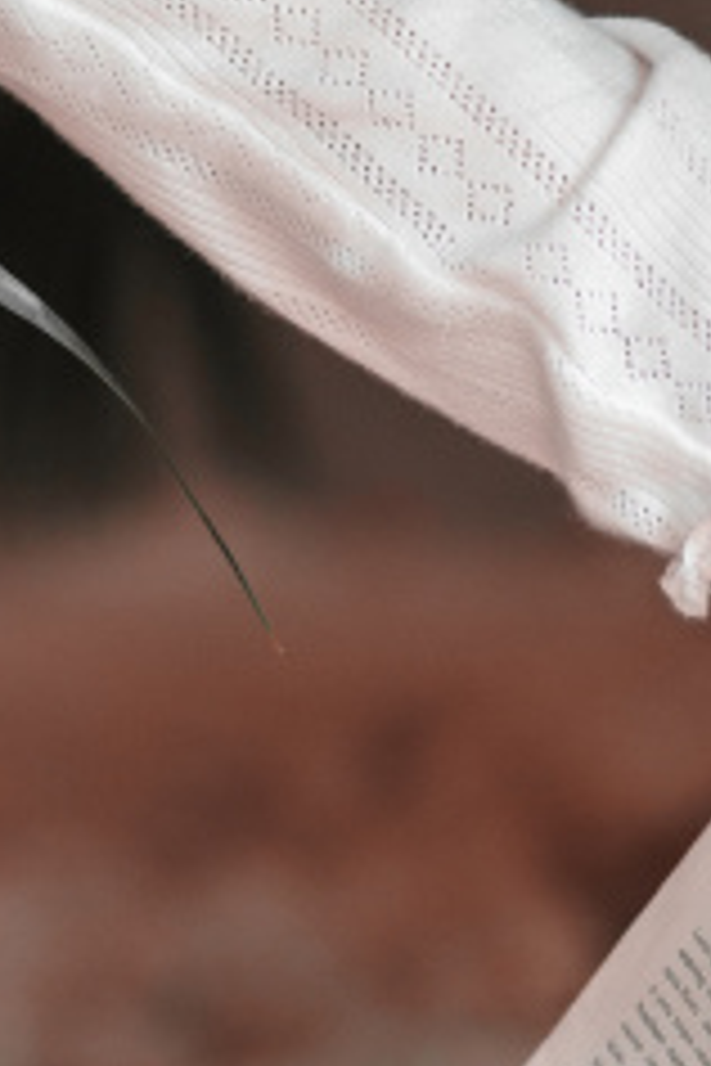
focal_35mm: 430
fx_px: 12738
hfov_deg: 3.2
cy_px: 27
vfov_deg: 4.8
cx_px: -981
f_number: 1.8
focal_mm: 85
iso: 100
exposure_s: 1/160
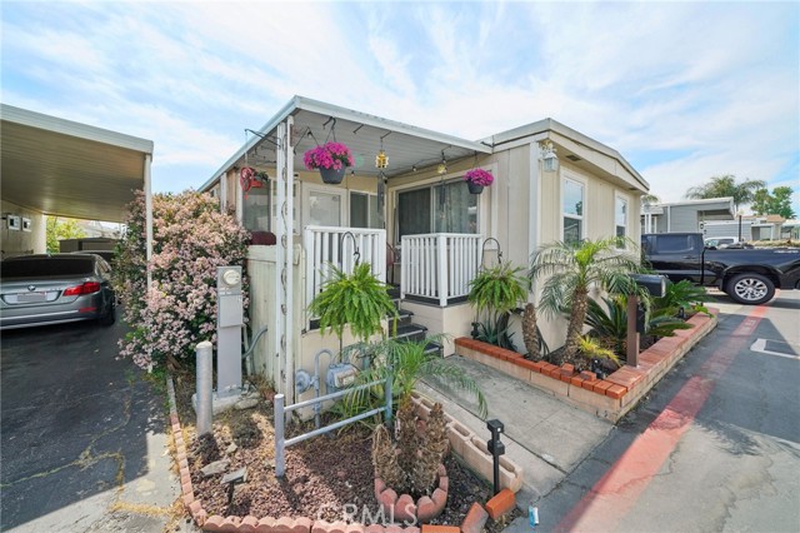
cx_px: 400
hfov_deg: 108.4
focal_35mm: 13
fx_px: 289
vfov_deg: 85.4
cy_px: 266
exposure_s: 1/125
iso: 100
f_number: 8
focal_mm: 13
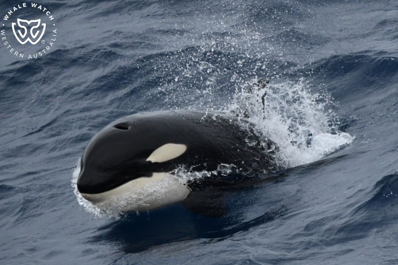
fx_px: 2653
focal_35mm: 240
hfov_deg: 8.6
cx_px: 199
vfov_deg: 5.7
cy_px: 132
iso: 1600
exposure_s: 1/8000
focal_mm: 240
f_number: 5.6
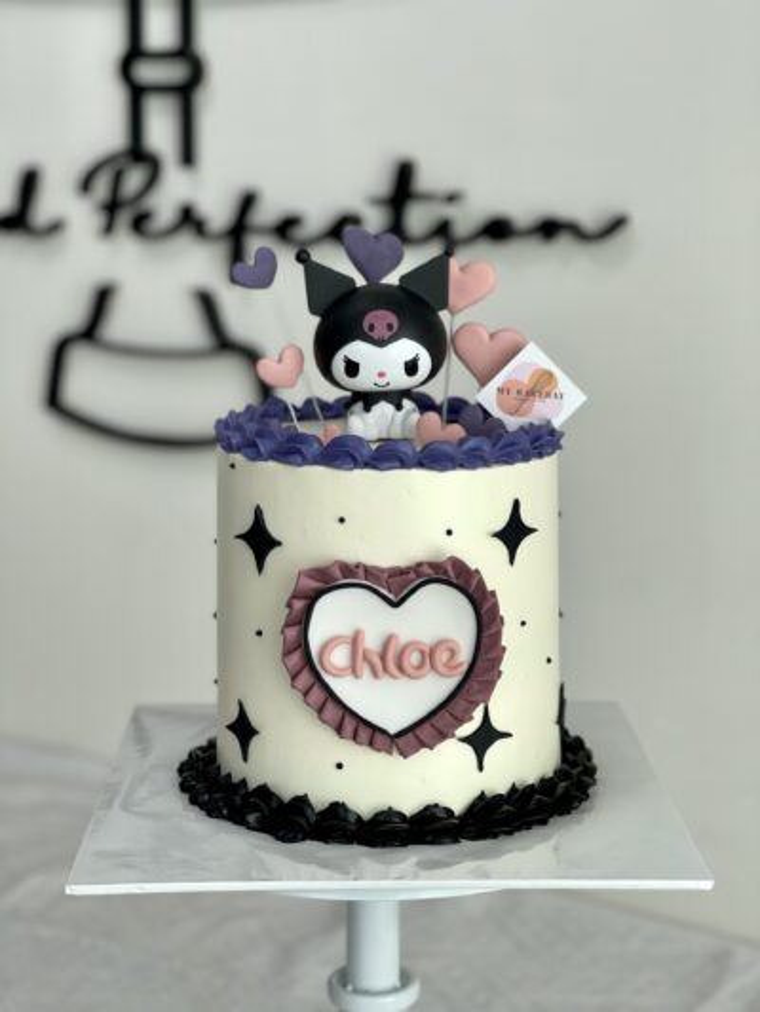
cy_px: 506
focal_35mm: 64
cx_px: 380
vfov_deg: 30.3
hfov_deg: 22.9
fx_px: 1873
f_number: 2.2
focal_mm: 7.5
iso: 25
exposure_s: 1/121
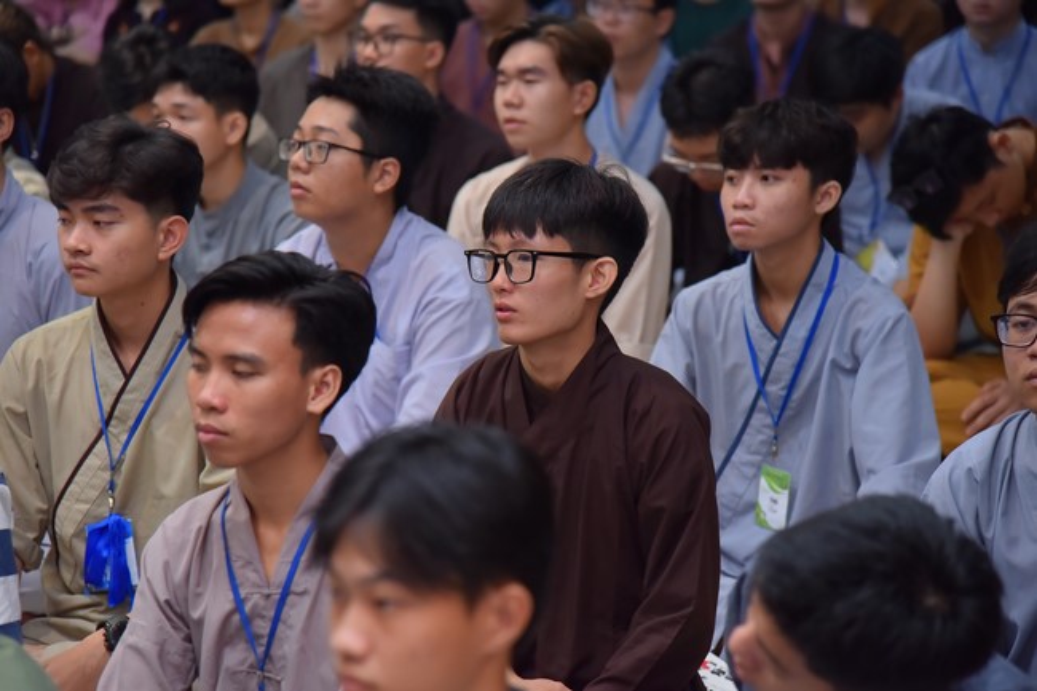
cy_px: 346
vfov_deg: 11.4
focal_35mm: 120
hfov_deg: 17.1
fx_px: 3456
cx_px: 518
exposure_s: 1/125
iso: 1250
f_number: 4.5
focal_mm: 120
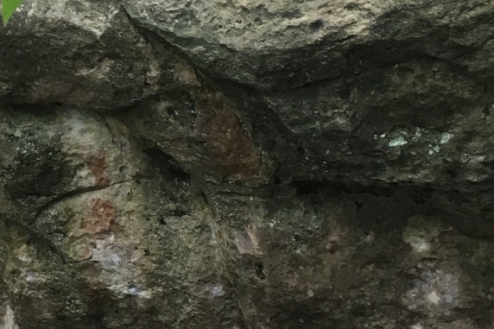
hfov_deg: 17.8
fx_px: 1481
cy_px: 84
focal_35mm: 108
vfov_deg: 12.6
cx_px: -136
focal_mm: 4.15
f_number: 2.2
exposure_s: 1/33
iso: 64
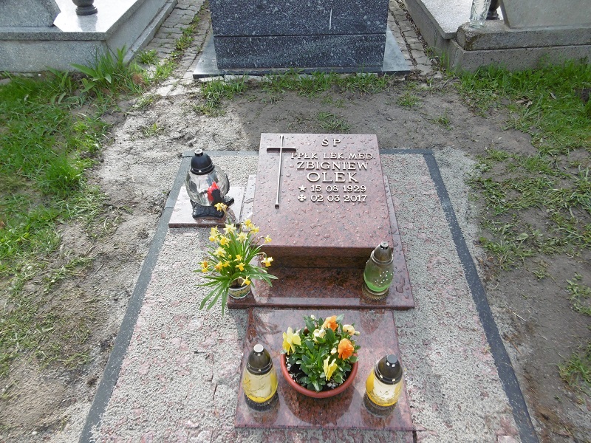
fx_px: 410
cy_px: 222
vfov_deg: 56.8
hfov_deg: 71.6
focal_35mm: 24
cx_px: 296
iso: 100
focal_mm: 4.3
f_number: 3.1
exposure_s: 1/320
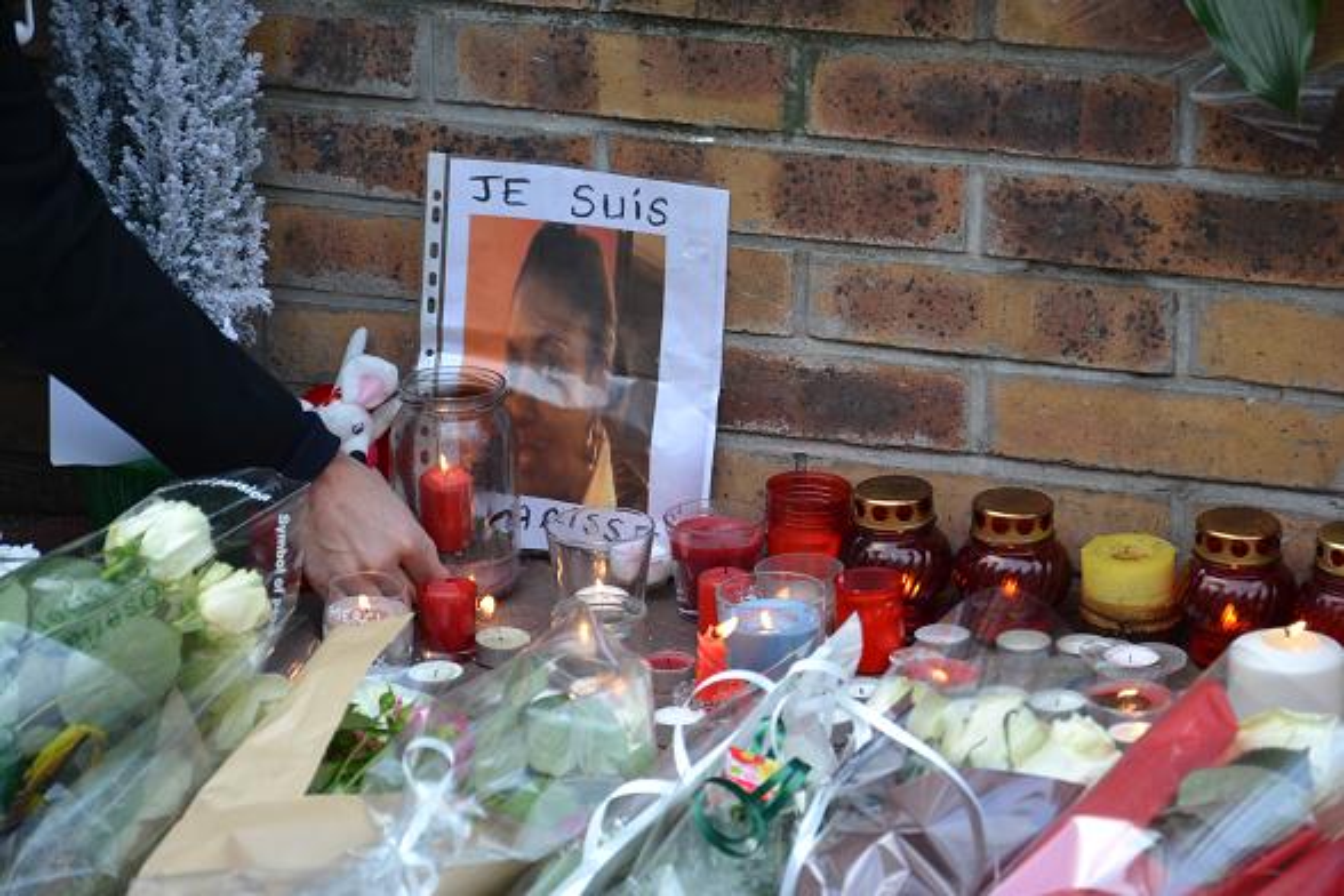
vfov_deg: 8.7
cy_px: 448
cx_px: 672
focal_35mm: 158
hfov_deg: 13.0
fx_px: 5880
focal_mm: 105
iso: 800
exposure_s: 1/160
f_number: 5.6
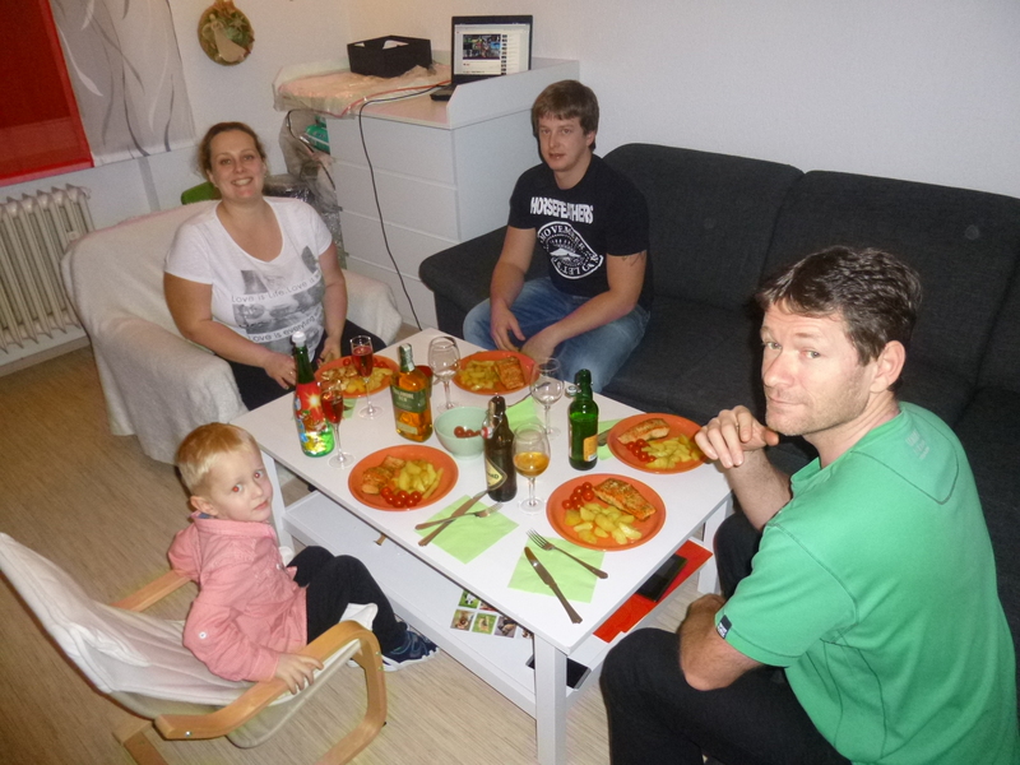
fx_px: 737
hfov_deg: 69.4
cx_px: 510
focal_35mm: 25
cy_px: 382
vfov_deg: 54.9
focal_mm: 4.5
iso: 400
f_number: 3.1
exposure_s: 1/60
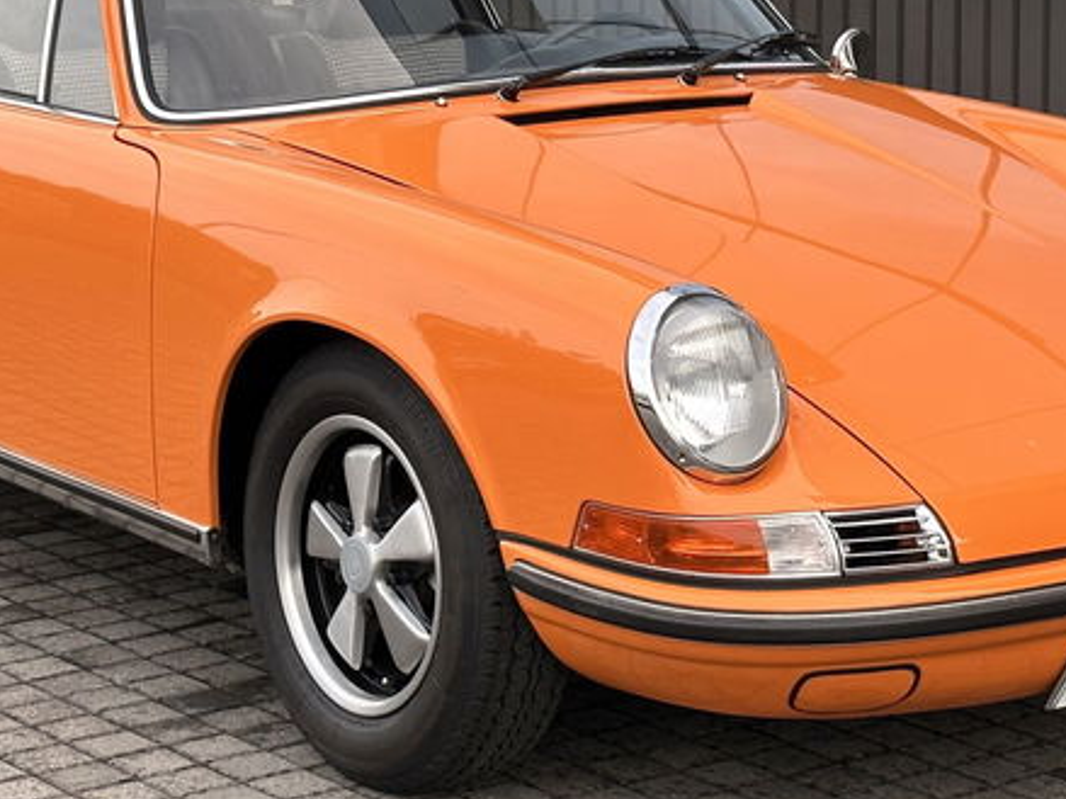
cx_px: 617
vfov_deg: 13.2
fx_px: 3448
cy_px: 204
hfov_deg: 17.6
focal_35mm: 112
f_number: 1.78
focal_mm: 6.86
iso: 64
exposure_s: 1/319
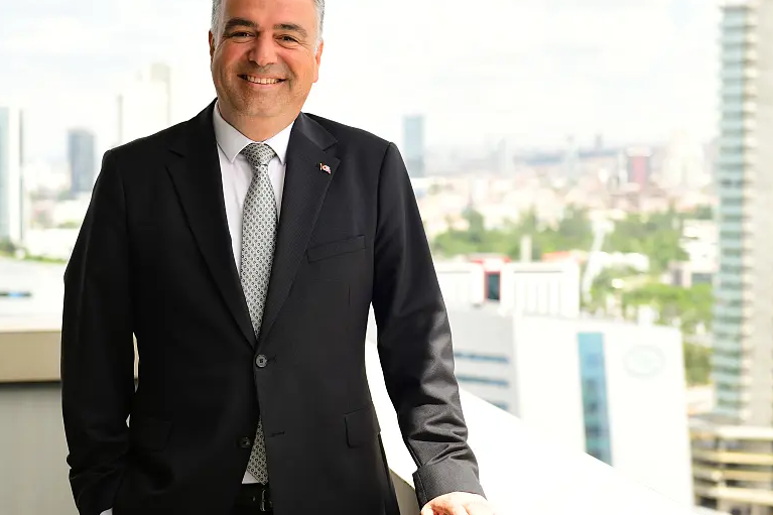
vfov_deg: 18.2
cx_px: 431
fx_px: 1610
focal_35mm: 75
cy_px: 261
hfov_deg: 27.0
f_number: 4
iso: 64
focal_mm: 58
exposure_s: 1/250
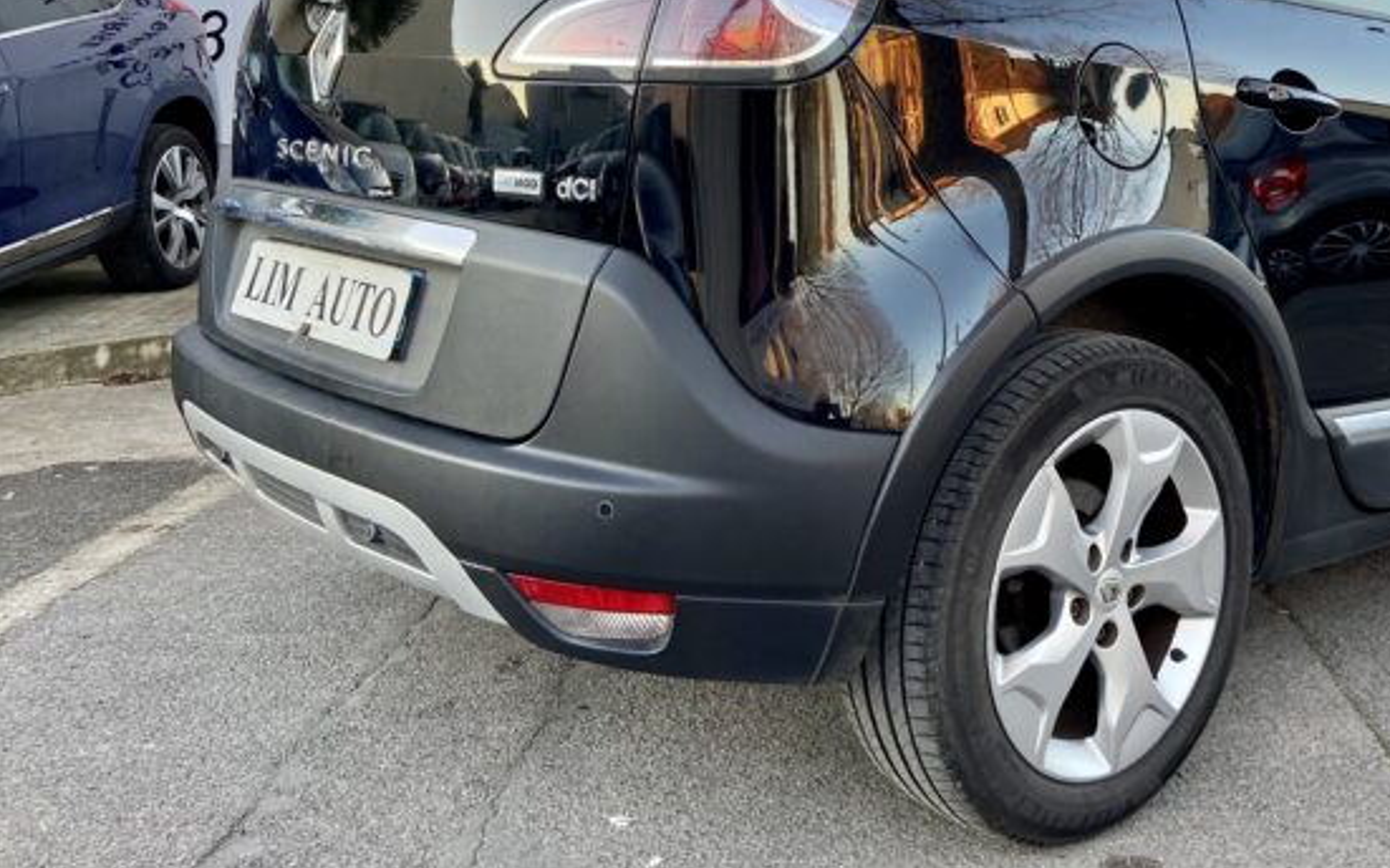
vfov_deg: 31.2
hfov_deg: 47.8
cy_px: 177
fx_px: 1515
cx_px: 1004
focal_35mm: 40
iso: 50
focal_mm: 4.25
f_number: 1.8
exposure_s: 1/121
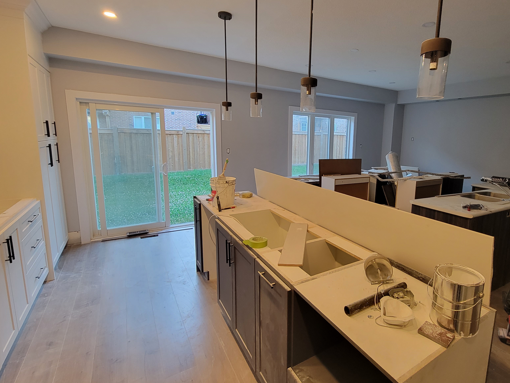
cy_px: 176
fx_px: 250
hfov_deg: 89.6
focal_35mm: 17
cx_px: 311
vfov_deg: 74.6
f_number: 2.2
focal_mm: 2.2
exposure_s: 1/60
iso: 200
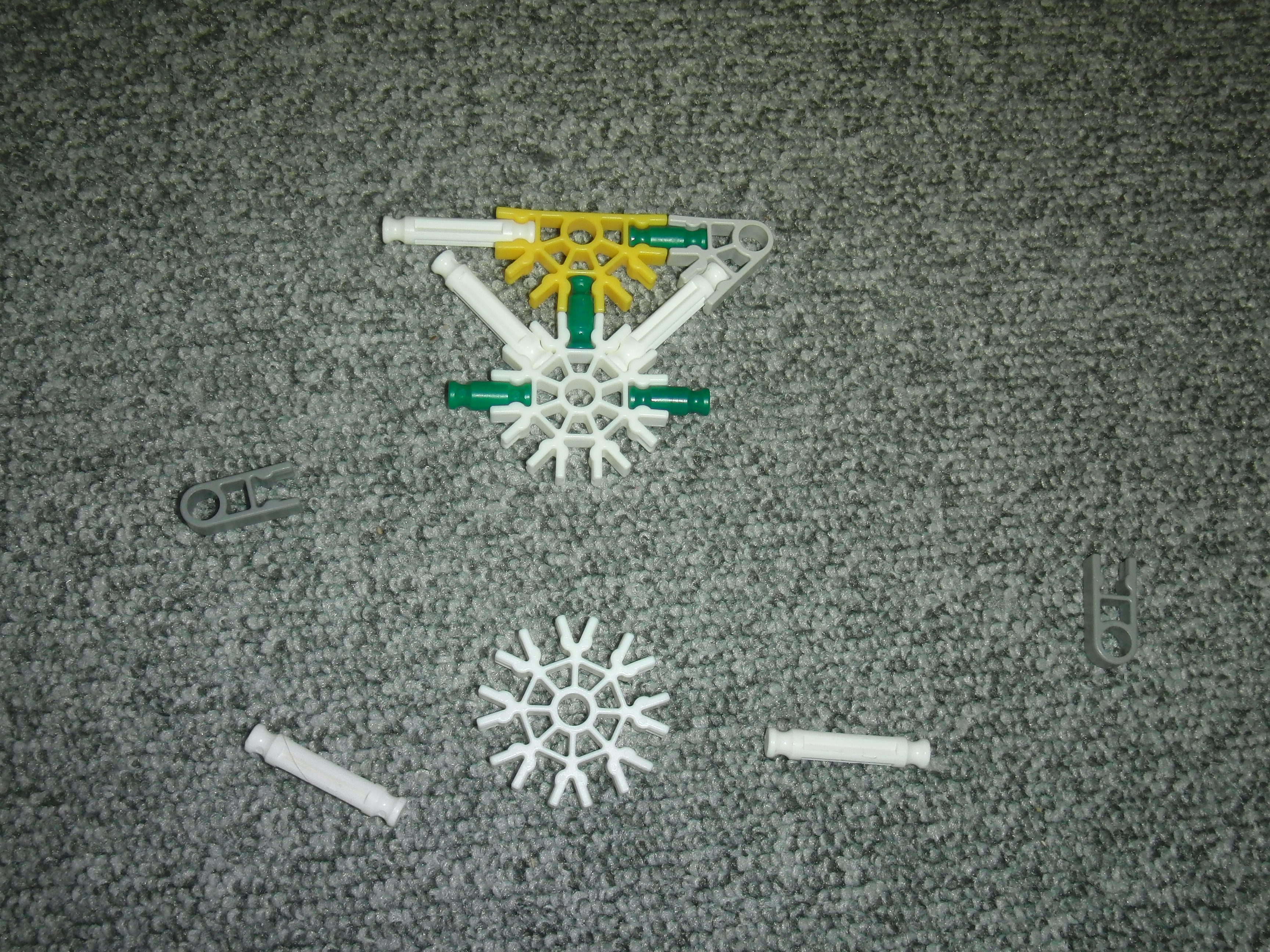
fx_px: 1394
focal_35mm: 38
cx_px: 635
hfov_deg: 49.0
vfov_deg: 37.7
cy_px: 476
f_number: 3.9
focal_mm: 6.66
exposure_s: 1/40
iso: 100
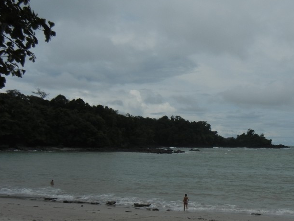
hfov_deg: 37.2
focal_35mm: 50
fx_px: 425
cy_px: 155
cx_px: 224
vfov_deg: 28.8
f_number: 7
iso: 160
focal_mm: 5.4
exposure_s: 1/1531
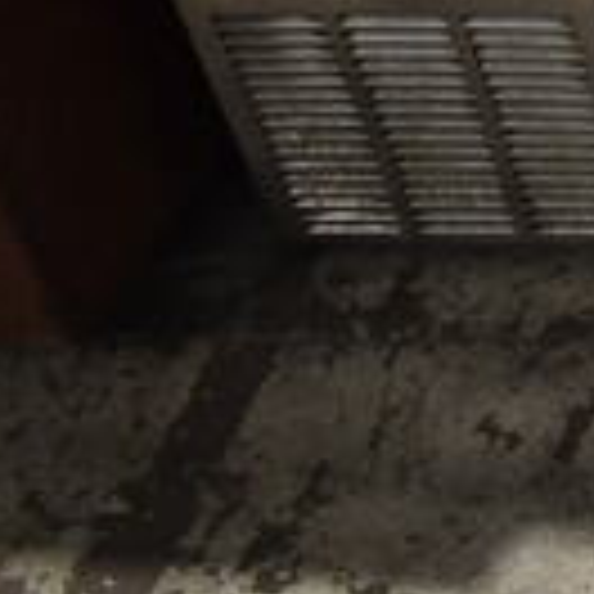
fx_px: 2058
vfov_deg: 15.6
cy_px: -171
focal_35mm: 106
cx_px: 1274
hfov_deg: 13.5
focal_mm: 18
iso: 1000
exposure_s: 1/30
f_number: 3.5
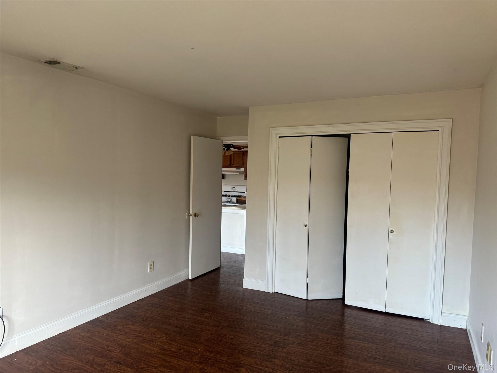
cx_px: 248
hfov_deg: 71.6
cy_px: 186
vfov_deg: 56.8
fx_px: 345
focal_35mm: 24
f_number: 1.78
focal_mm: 6.76
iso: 200
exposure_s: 1/63
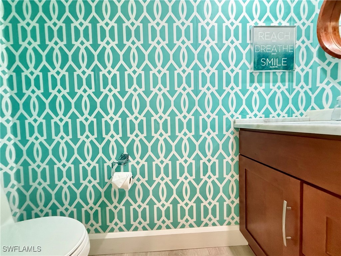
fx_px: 138
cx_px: 170
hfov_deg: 102.1
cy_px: 128
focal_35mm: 14
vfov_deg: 85.7
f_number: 2.2
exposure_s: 1/60
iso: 640
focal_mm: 2.22
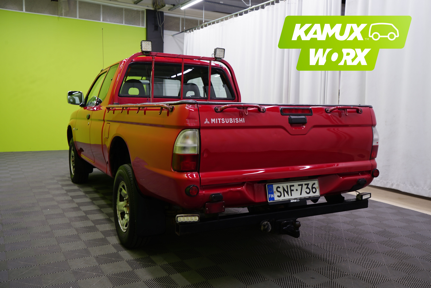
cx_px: 216
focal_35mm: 32
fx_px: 383
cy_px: 144
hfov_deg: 58.7
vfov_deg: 41.1
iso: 160
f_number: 8
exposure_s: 1/8
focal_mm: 32
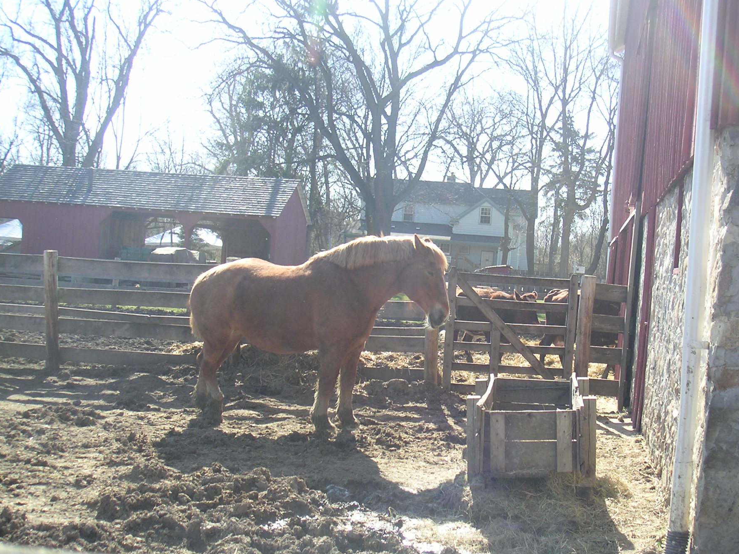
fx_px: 939
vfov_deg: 32.9
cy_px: 296
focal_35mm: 44
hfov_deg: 42.9
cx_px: 413
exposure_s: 1/250
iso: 50
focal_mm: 6
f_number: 2.8
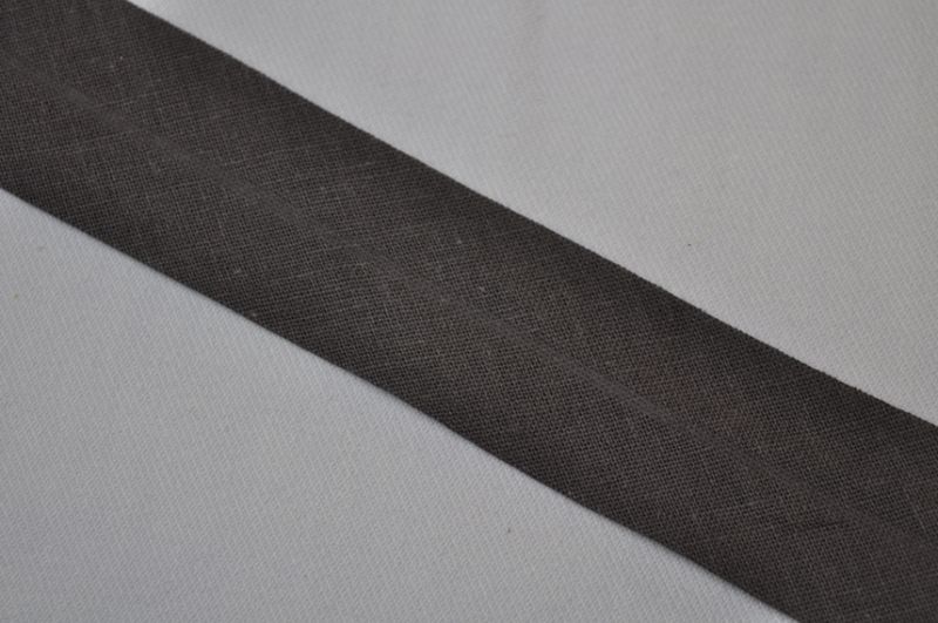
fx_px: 2147
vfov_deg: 16.5
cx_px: 469
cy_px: 312
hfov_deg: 24.7
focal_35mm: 82
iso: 400
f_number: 5.6
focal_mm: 55
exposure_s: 1/100
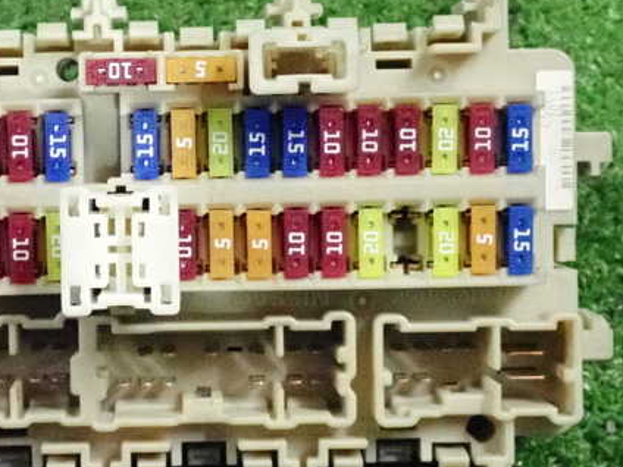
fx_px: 1962
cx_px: 195
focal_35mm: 109
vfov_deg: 13.6
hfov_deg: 18.0
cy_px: 239
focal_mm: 13.65
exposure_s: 1/125
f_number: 4.1
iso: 5000
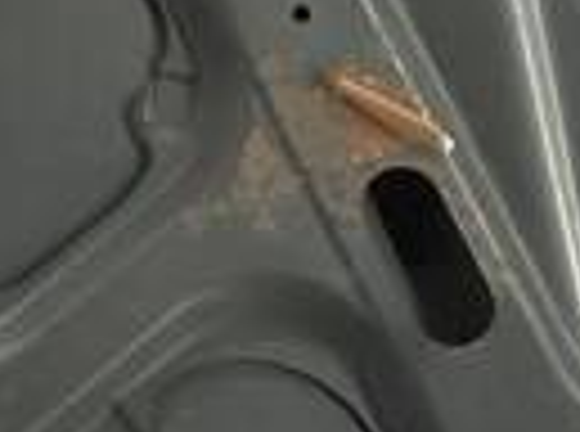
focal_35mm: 199
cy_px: -346
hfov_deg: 9.2
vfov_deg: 7.2
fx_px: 3325
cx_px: -661
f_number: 1.8
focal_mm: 4.6
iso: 64
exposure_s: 1/50
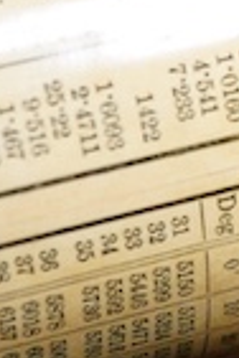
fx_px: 2868
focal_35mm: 288
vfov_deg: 7.0
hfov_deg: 4.8
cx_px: 313
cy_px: -206
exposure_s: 1/125
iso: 1250
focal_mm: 30
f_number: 3.5
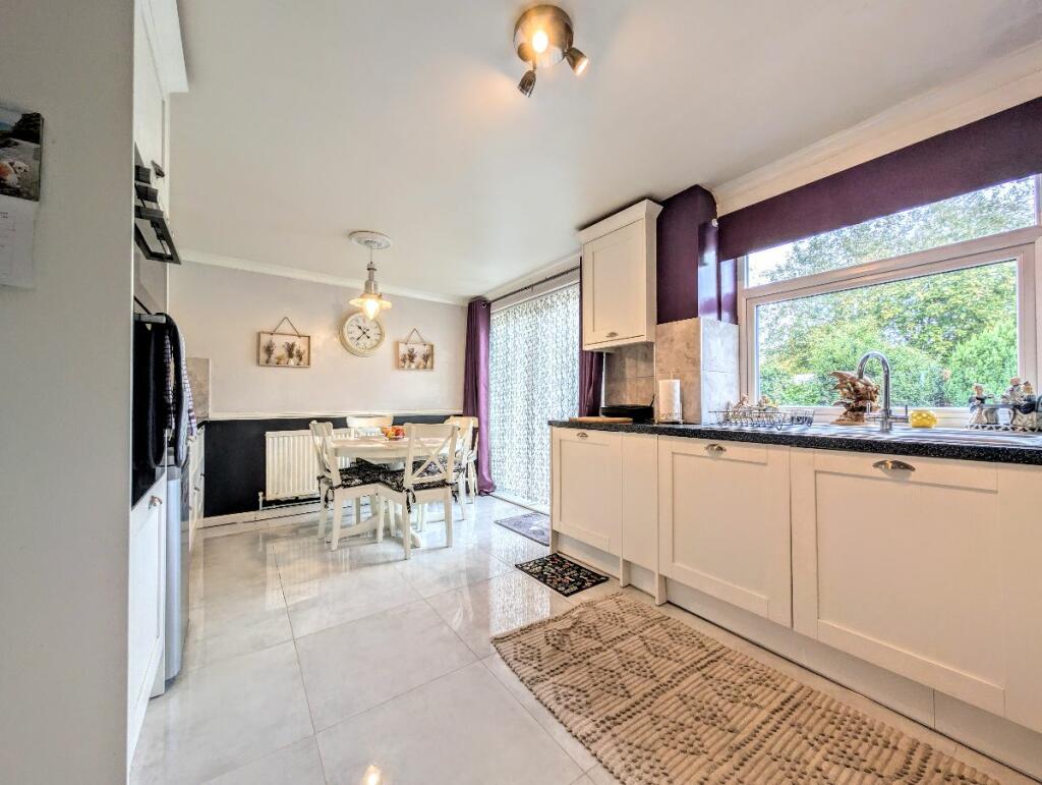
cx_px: 521
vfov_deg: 94.6
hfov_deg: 110.5
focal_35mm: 12
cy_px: 392
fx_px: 362
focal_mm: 2.02
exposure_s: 1/221
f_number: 1.7
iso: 52
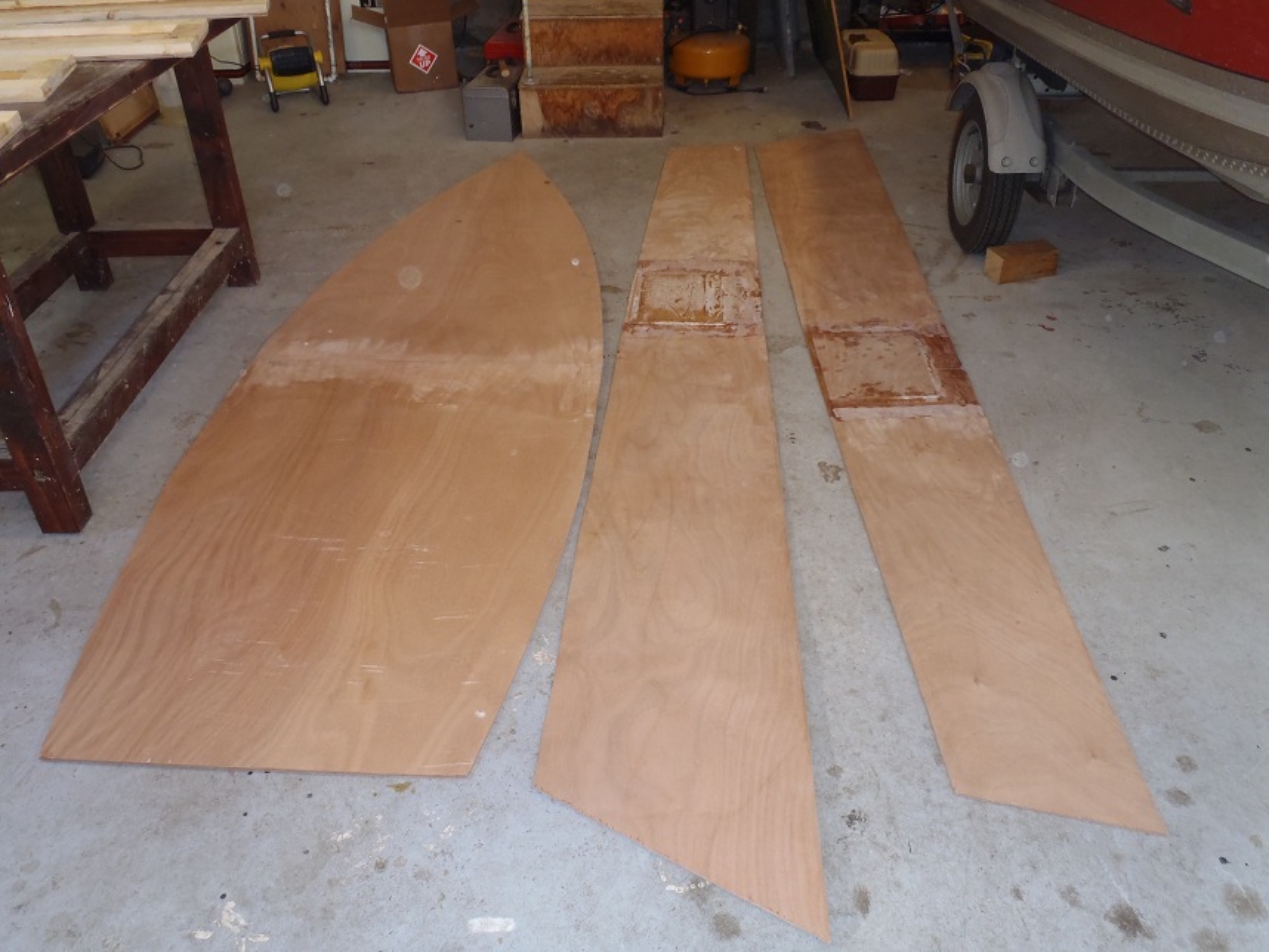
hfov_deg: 63.4
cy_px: 476
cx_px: 634
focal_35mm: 28
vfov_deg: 49.8
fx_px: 1027
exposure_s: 1/30
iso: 200
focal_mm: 5
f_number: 3.9
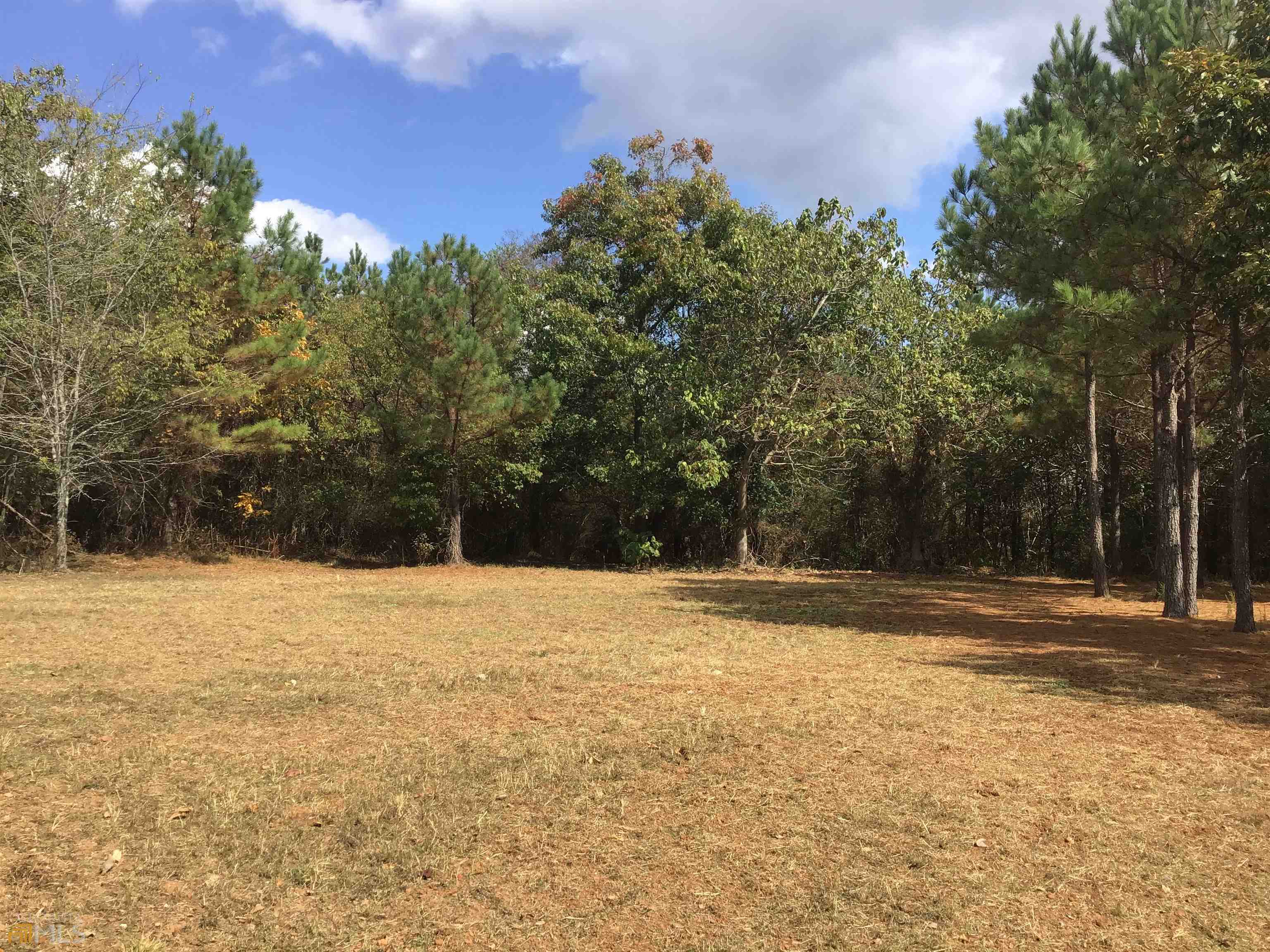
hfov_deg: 58.4
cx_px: 635
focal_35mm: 31
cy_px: 476
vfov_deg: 45.4
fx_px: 1137
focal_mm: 3.3
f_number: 2.4
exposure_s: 1/895
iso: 25
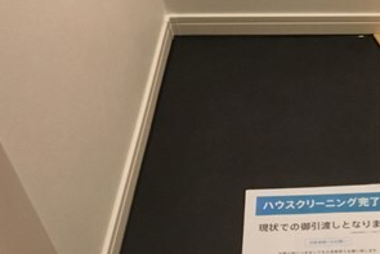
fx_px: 739
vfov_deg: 19.5
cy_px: 135
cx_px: 356
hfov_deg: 27.6
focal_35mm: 70
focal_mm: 3.3
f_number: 2.4
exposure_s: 1/30
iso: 200
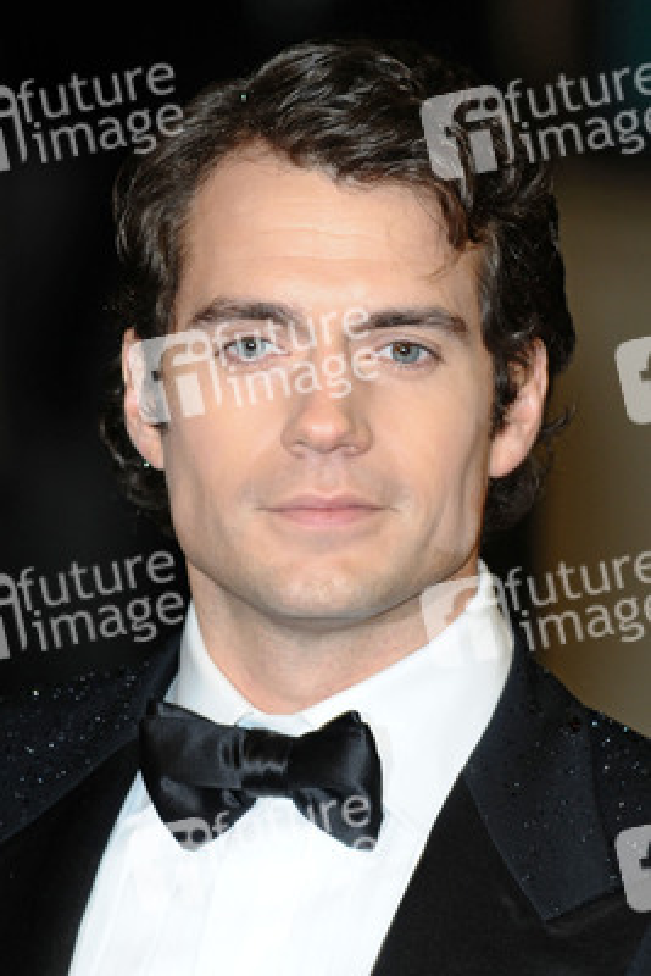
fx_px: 8130
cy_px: 488
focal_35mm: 300
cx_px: 326
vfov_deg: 6.9
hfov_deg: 4.6
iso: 320
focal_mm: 200
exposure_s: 1/200
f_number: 4
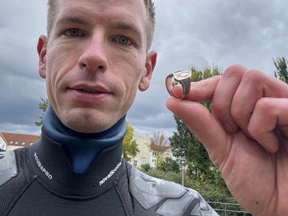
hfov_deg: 50.0
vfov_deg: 38.4
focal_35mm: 37
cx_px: 129
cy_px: 80
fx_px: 308
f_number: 1.9
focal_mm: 2.69
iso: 25
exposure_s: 1/269
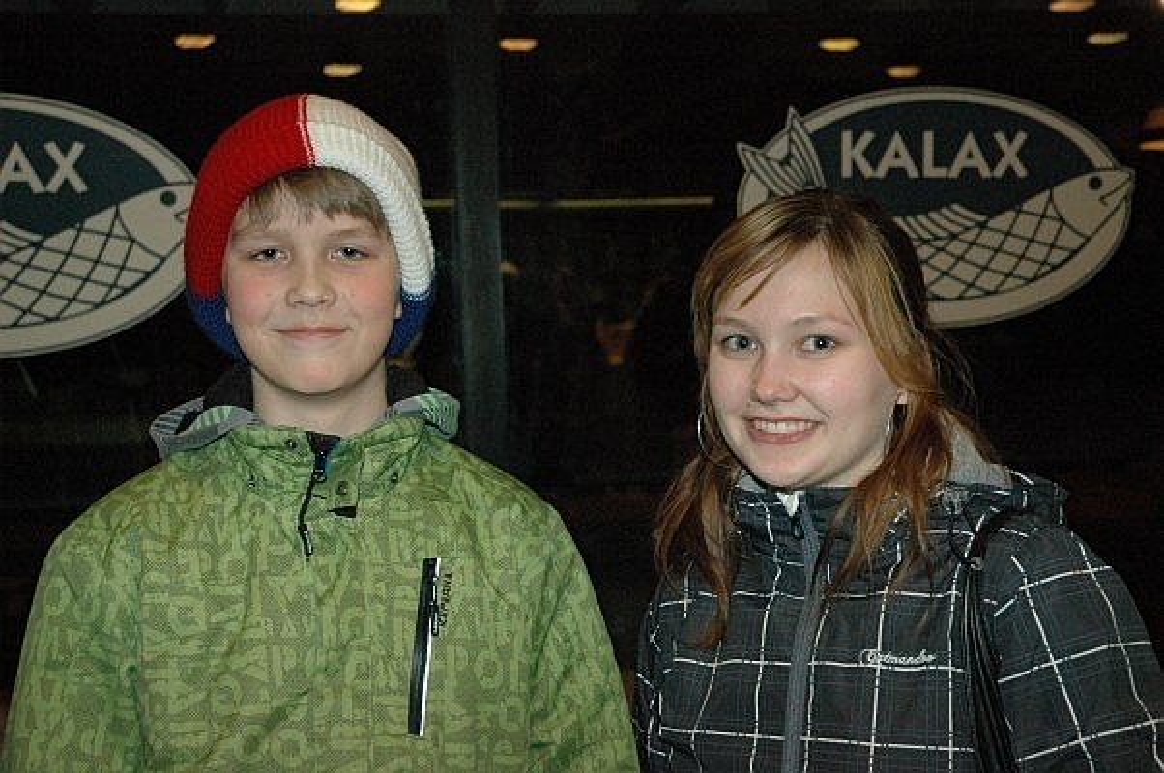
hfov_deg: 38.9
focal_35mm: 51
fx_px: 1647
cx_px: 582
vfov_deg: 26.4
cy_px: 386
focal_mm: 34
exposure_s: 1/60
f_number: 5
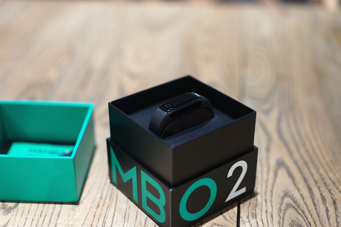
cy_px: 114
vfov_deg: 24.6
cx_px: 170
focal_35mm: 55
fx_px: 521
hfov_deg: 36.2
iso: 320
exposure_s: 1/60
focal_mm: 55
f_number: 2
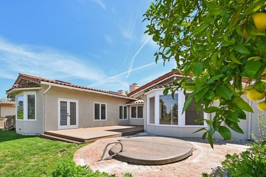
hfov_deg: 91.1
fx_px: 126
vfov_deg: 67.7
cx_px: 97
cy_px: 123
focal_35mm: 17
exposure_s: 1/30
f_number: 22
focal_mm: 12
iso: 250
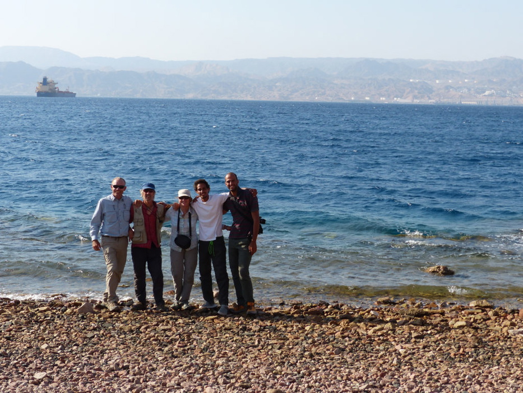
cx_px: 262
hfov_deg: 30.7
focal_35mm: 63
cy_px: 196
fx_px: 952
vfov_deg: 23.3
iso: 100
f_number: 4
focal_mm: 11.4
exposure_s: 1/800
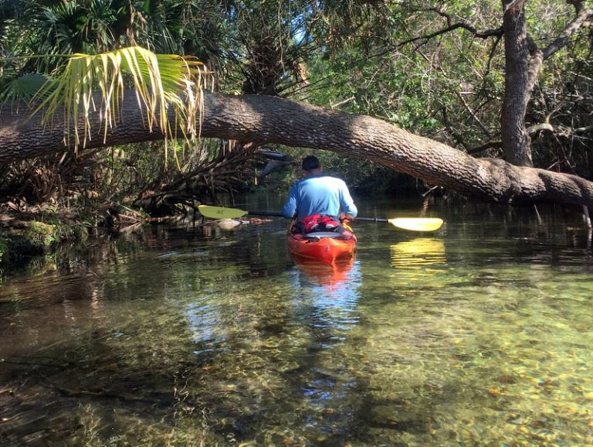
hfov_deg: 61.6
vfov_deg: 48.3
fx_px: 497
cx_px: 296
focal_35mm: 29
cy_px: 224
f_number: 2.2
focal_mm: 4.15
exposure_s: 1/241
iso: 32
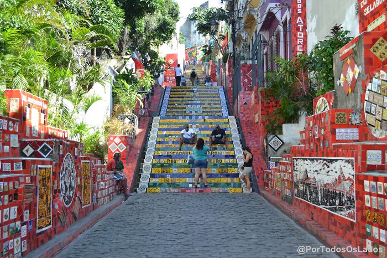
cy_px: 129
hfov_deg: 49.6
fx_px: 419
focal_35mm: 39
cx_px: 194
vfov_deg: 34.2
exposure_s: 1/250
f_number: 5.6
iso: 400
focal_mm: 26
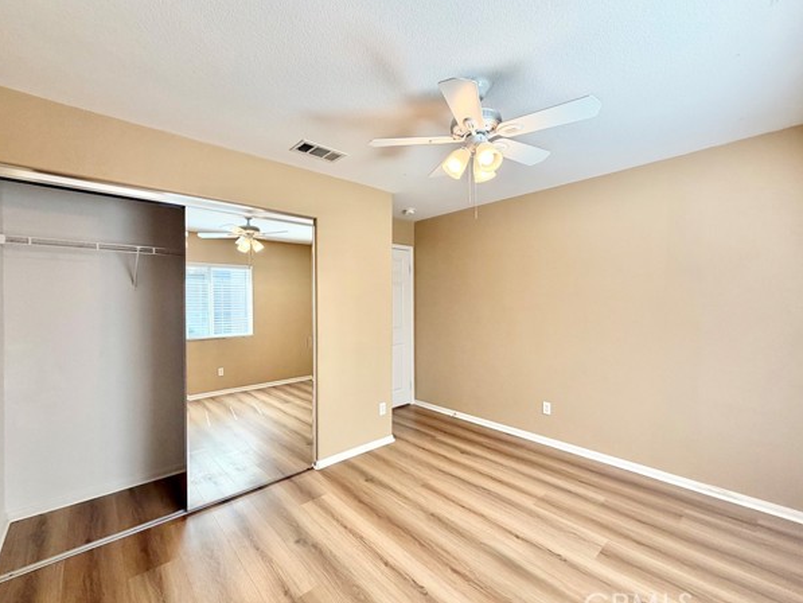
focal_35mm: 15
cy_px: 302
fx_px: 348
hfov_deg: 98.2
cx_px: 395
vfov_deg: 81.8
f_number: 2.2
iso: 100
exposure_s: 1/120
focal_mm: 2.22
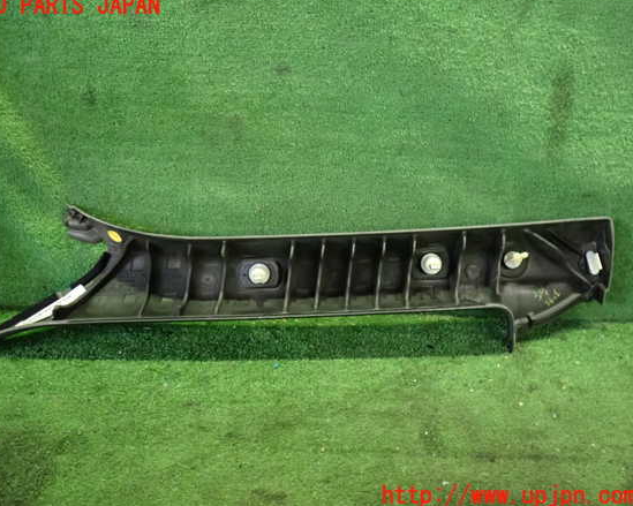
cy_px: 251
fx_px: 599
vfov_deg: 45.8
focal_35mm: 32
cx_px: 296
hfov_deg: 55.6
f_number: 2.3
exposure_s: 1/40
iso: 1250
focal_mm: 5.4
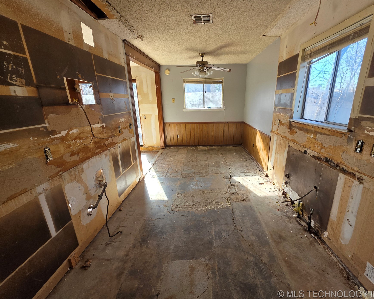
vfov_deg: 88.0
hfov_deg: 100.5
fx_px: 155
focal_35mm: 14
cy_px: 148
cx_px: 203
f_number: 1.9
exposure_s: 1/120
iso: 50
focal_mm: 2.2
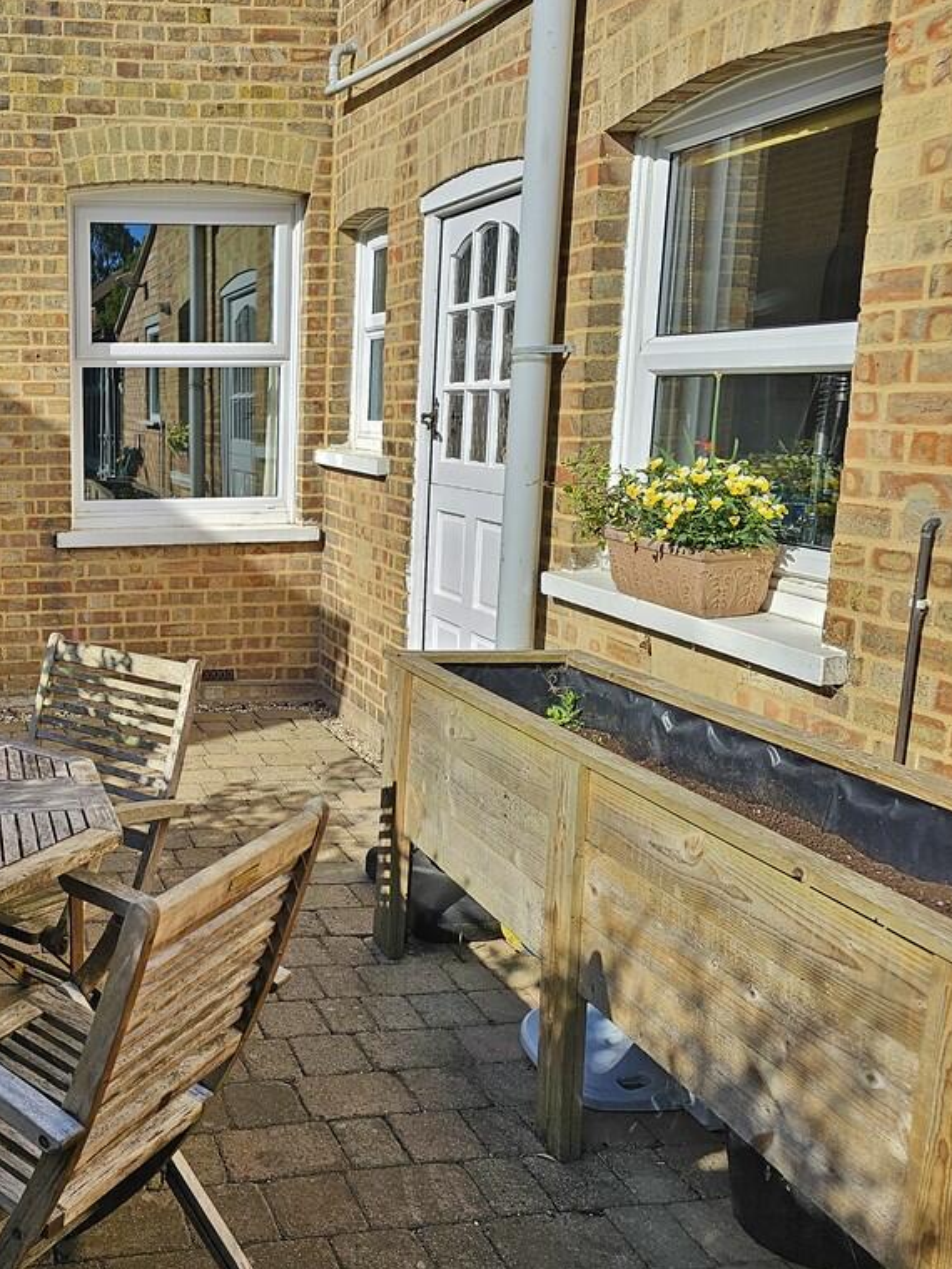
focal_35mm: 31
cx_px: 117
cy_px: 634
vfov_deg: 58.4
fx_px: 1137
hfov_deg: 42.2
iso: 32
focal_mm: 6.3
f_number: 1.7
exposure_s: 1/2000
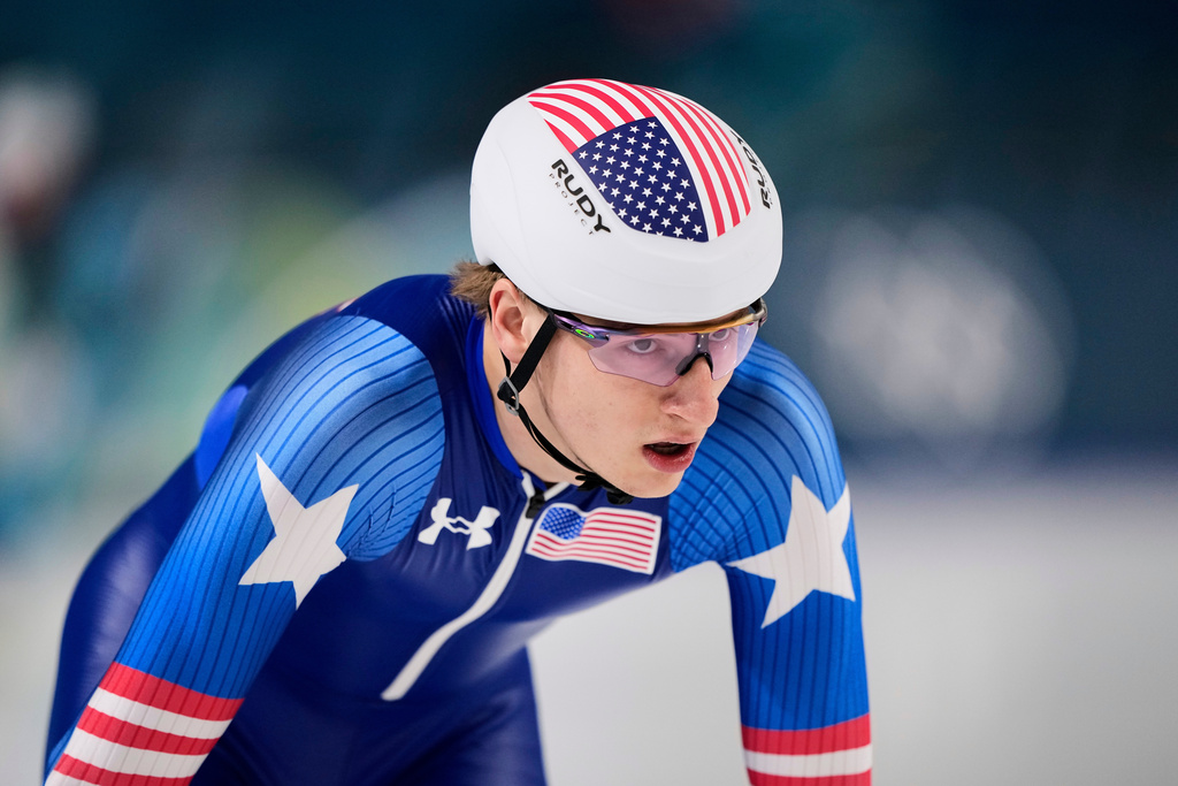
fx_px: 13090
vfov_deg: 3.4
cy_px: 393
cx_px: 589
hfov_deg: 5.2
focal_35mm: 400
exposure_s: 1/2000
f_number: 2.8
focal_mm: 400
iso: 2500
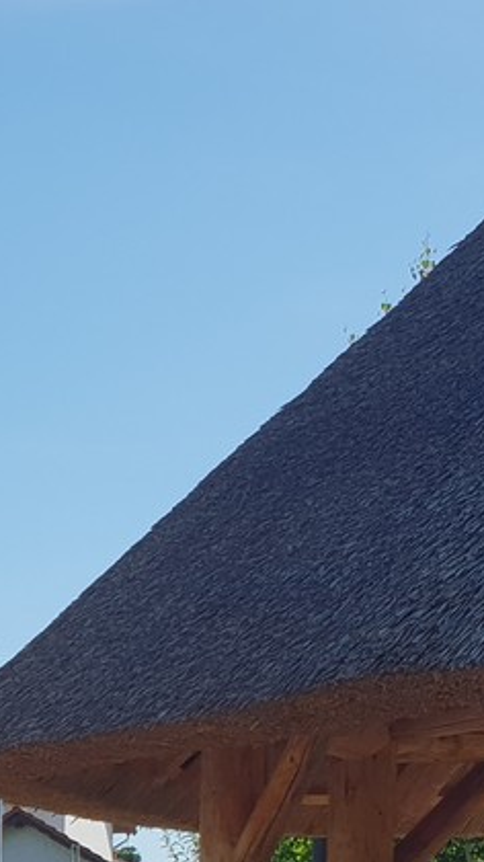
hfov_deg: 9.6
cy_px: 1192
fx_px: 2466
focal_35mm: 108
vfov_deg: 18.2
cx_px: -767
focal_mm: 4.3
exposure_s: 1/1235
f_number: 2.4
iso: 50
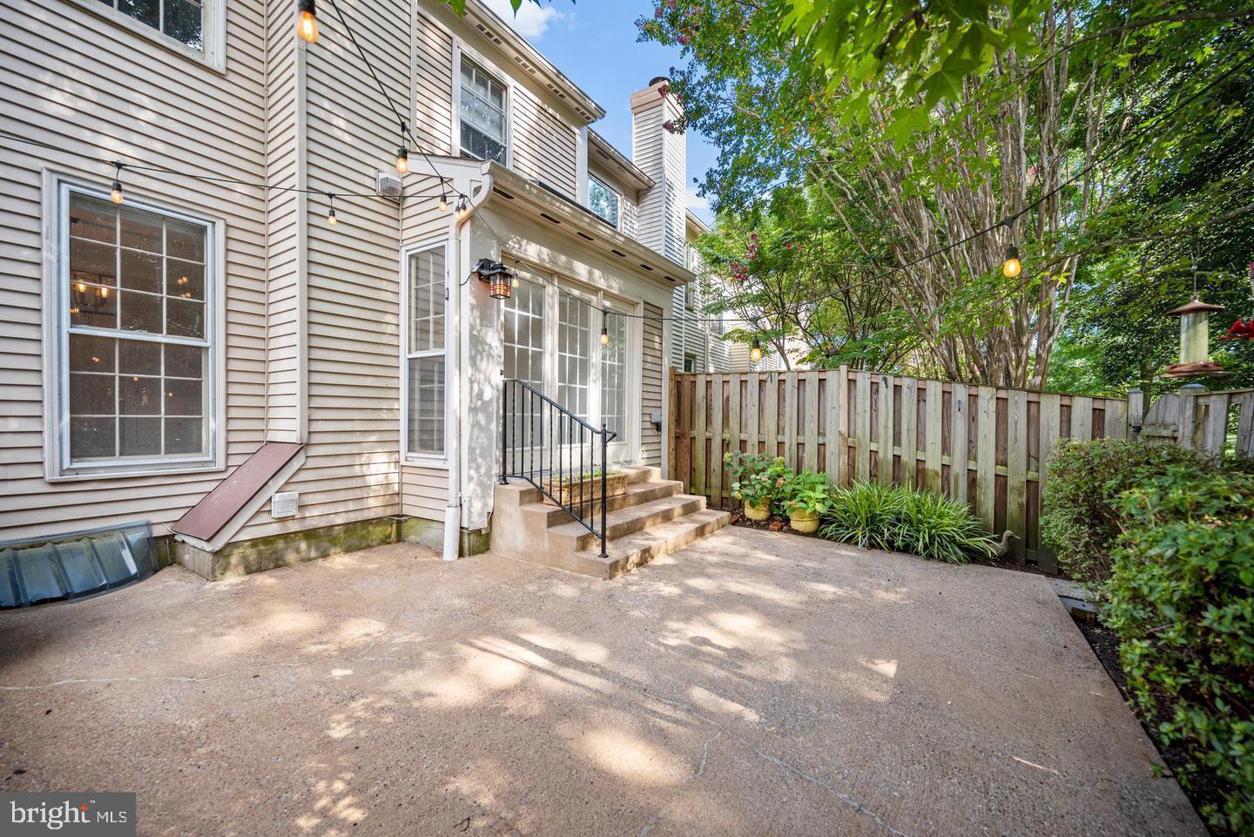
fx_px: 488
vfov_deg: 81.2
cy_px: 418
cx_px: 627
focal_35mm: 14
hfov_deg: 104.2
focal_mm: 14
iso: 100
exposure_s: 1/100
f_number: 4
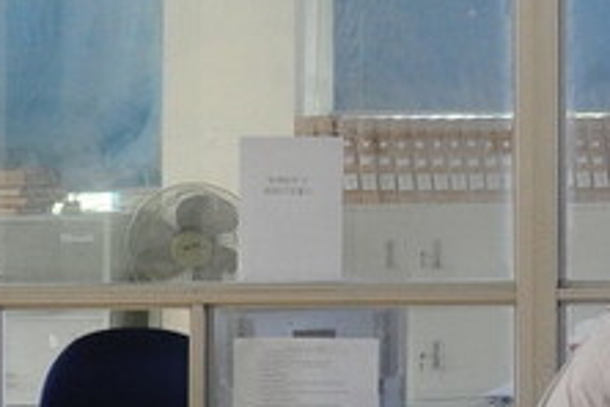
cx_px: 1215
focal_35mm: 157
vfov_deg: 8.7
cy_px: -32
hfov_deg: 11.7
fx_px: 2660
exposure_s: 1/200
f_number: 4
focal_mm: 29
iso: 1250
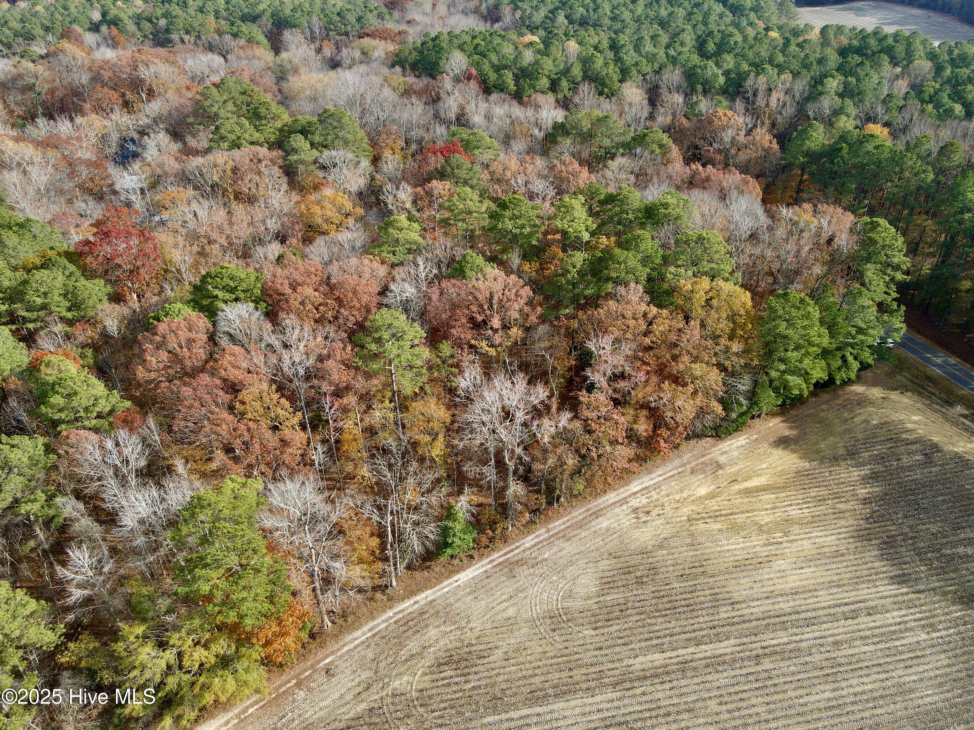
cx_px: 487
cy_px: 365
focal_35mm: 24
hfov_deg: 71.6
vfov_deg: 56.8
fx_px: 675
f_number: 2.8
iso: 100
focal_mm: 4.5
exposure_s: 1/240
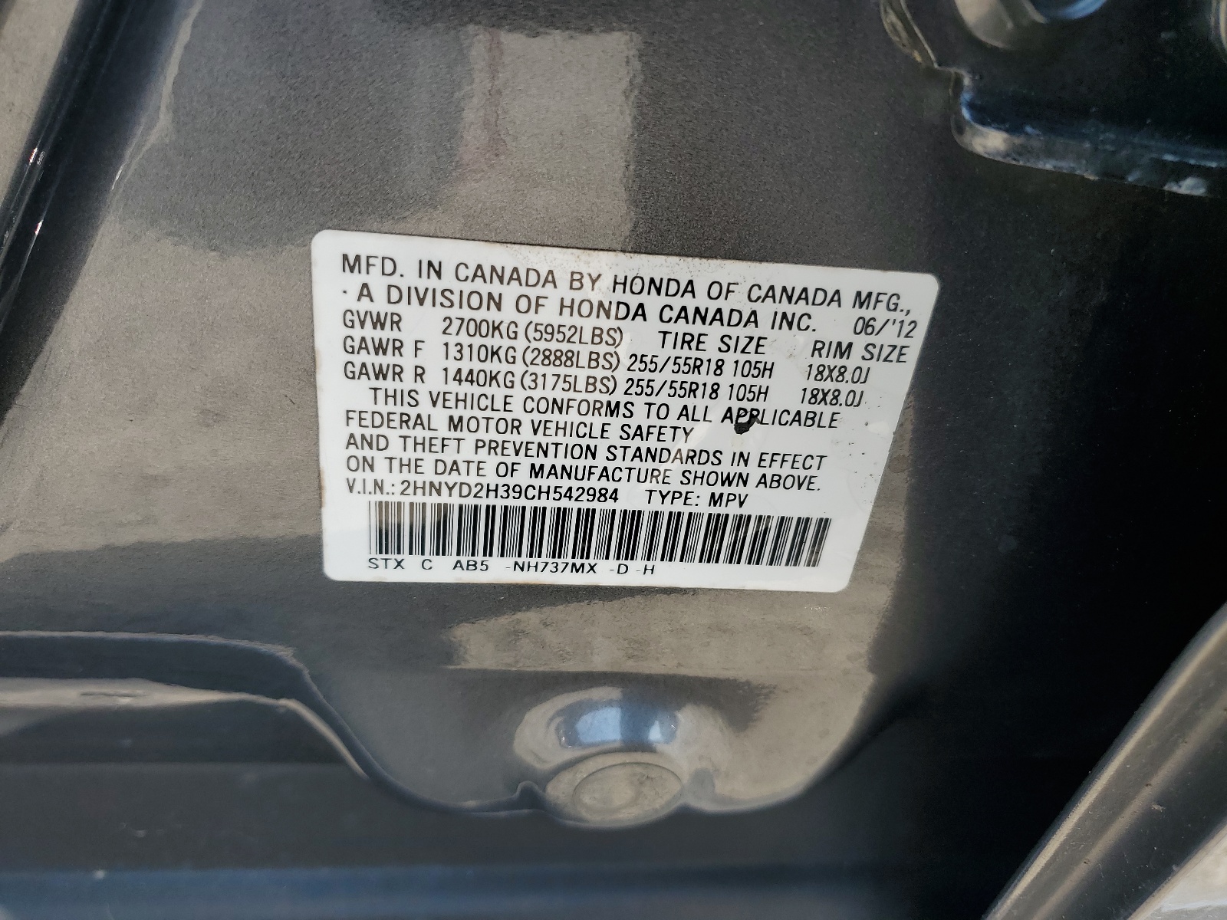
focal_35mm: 26
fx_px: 922
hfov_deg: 67.3
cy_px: 460
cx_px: 614
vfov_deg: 53.1
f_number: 1.5
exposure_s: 1/909
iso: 50
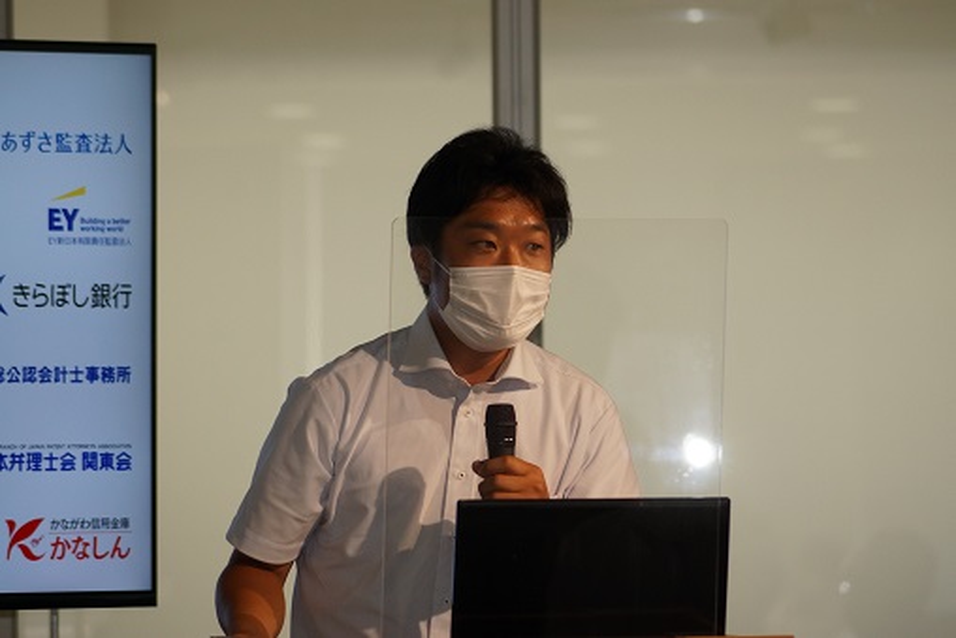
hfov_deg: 6.9
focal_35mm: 300
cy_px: 319
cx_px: 478
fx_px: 7968
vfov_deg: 4.6
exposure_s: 1/160
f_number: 5.6
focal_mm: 200
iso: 500
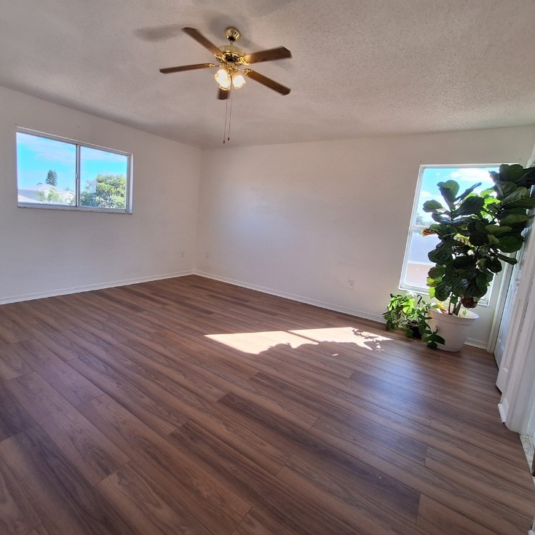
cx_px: 231
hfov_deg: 86.9
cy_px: 258
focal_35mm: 16
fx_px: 280
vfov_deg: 87.4
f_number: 2.2
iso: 40
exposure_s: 1/120
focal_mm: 1.74
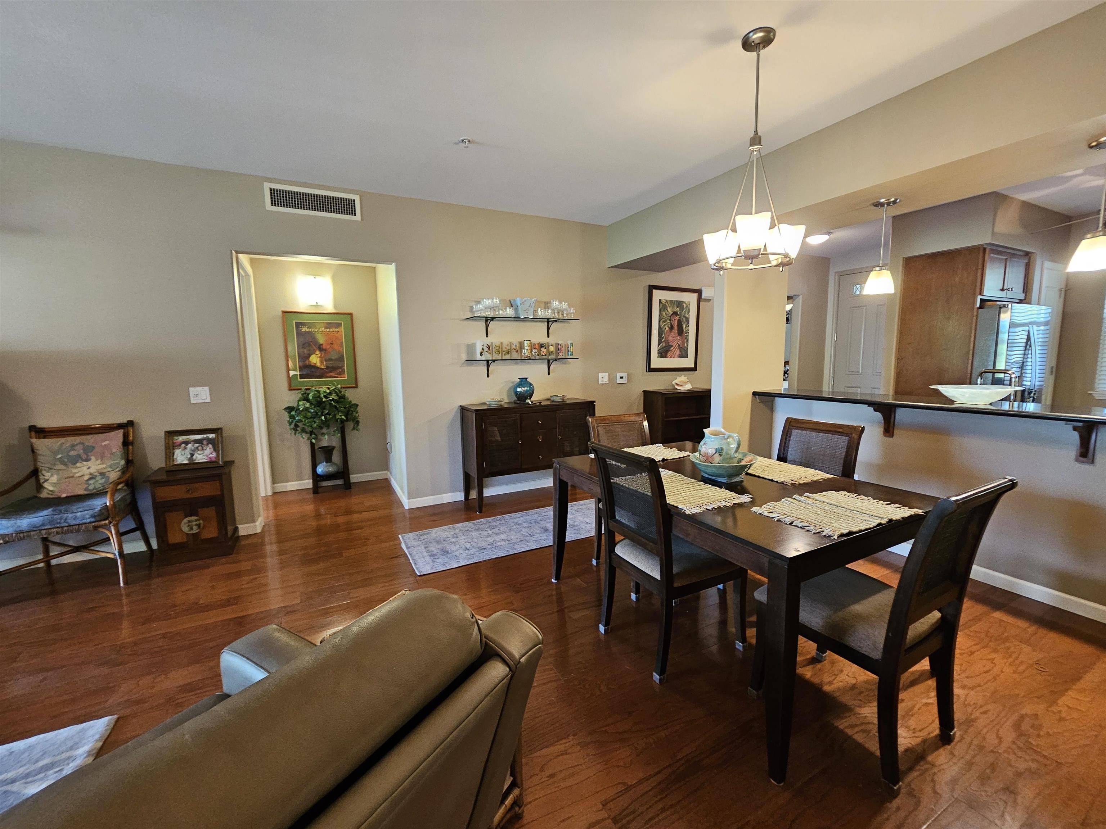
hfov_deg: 106.2
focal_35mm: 13
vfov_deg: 89.9
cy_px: 414
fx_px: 415
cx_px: 553
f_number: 2.2
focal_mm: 2.2
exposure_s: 1/30
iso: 320
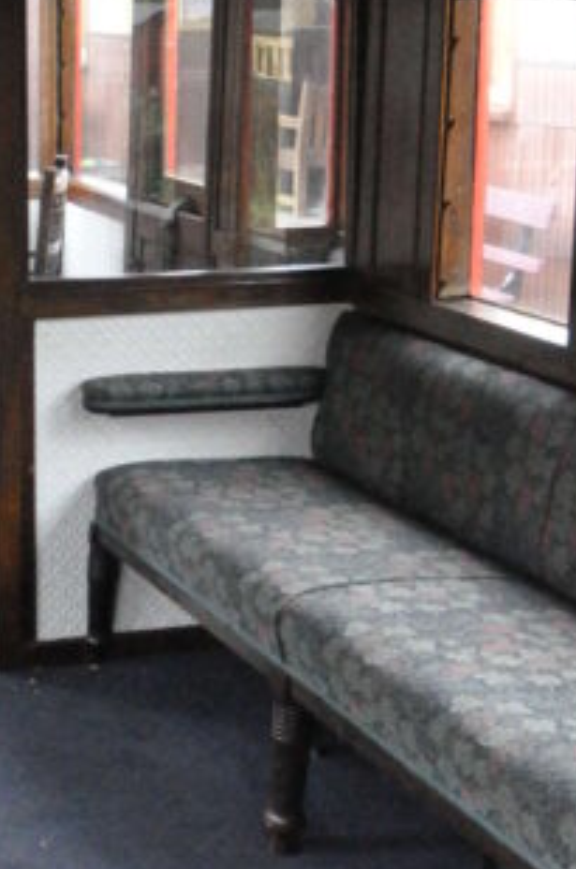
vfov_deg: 24.2
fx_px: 2023
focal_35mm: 84
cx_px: -59
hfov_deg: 15.8
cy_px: 363
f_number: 5
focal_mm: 24
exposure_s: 1/100
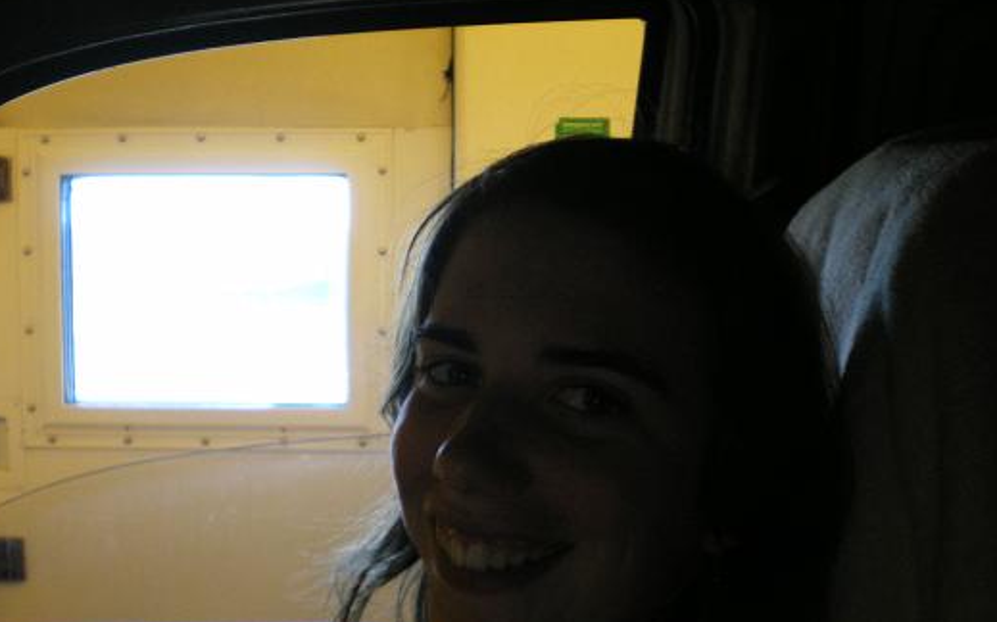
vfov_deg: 31.2
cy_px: 353
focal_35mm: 41
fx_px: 1114
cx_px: 498
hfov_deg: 48.2
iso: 320
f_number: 3.1
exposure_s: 1/50
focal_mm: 6.3
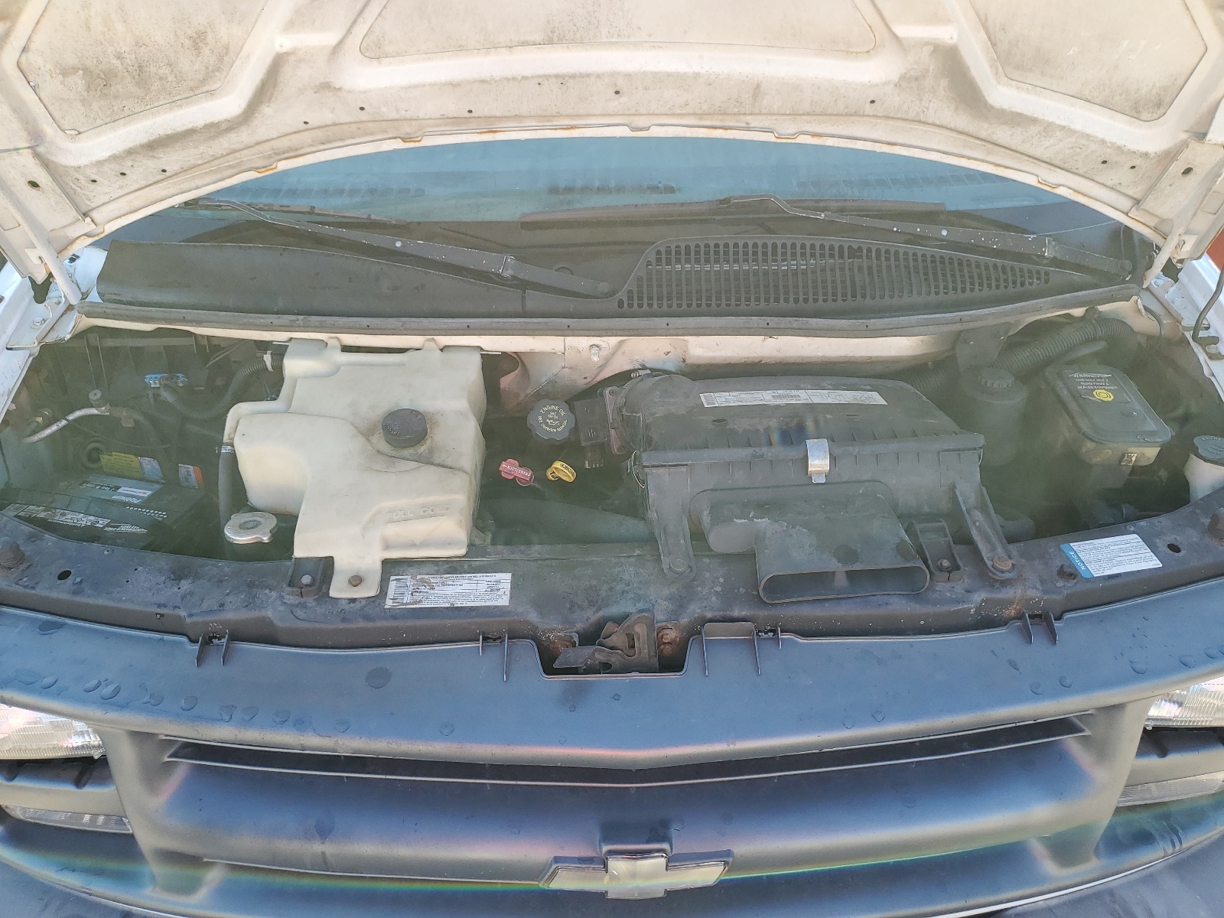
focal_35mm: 26
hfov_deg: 67.3
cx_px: 612
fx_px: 919
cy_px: 459
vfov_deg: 53.1
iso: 50
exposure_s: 1/400
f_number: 1.5
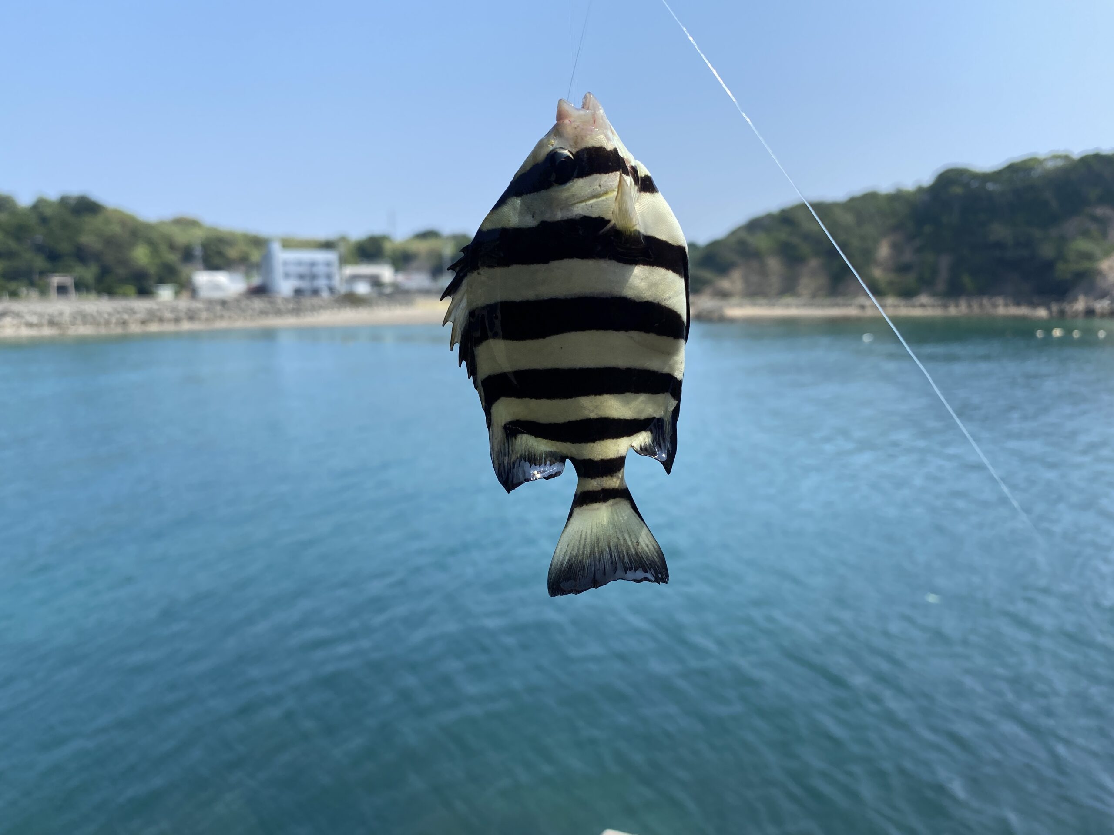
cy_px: 418
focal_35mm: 26
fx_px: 837
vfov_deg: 53.1
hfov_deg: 67.3
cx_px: 557
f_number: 1.8
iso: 32
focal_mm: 4.25
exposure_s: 1/2066
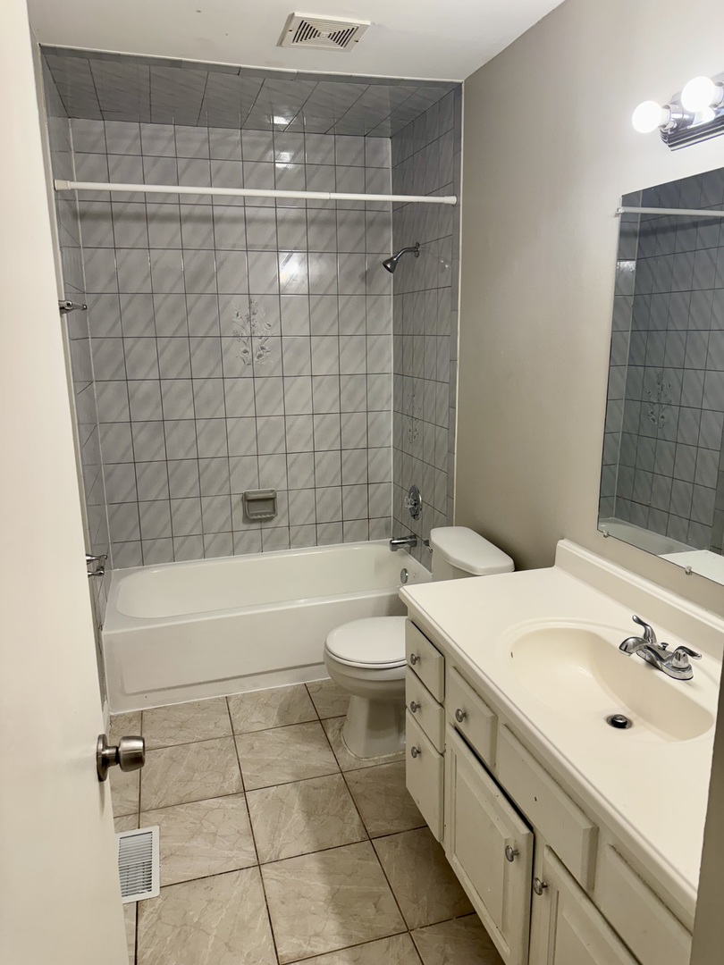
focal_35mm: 24
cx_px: 362
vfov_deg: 71.6
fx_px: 669
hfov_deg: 56.8
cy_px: 482
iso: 100
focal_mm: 6.76
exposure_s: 1/120
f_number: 1.78
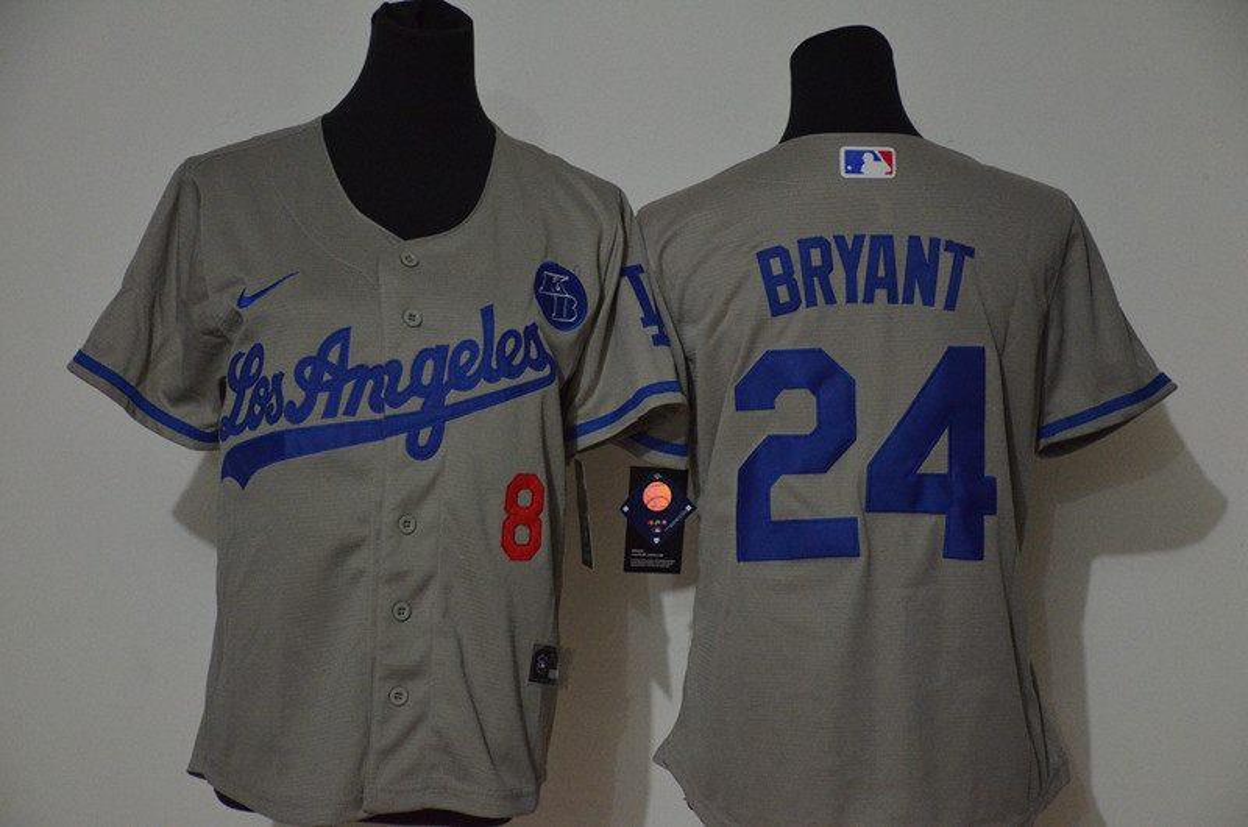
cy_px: 414
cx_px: 624
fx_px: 3114
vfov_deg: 15.1
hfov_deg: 22.7
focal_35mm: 90
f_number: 5
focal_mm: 60
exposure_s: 1/40
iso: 4000
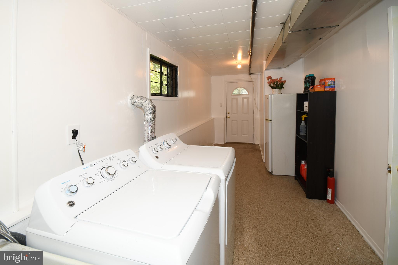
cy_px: 132
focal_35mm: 15
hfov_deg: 100.4
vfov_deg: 77.3
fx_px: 166
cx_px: 199
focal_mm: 10
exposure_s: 1/40
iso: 200
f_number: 6.3
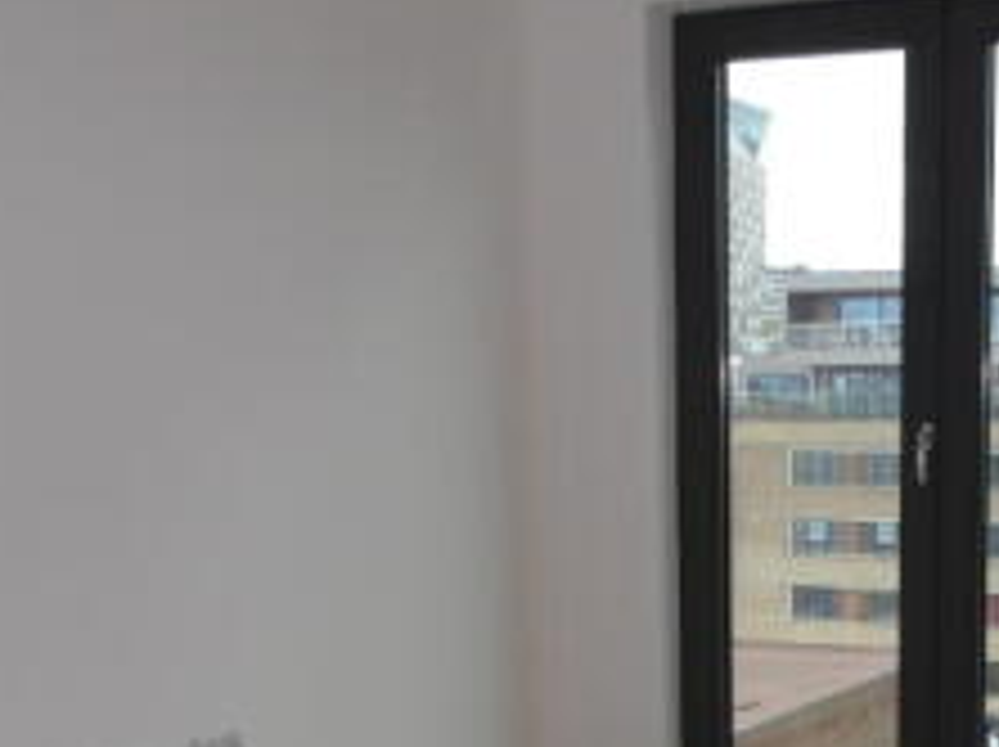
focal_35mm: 63
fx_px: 1816
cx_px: 776
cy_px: 713
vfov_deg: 22.5
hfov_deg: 30.1
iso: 100
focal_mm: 4.3
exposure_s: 1/120
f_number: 4.1
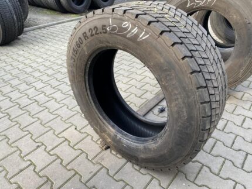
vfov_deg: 53.1
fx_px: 189
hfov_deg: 67.3
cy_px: 94
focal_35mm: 26
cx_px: 126
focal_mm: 4.25
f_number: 1.8
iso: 32
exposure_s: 1/121
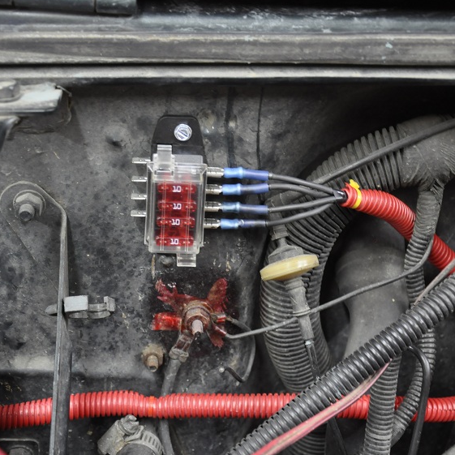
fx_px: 1100
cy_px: 227
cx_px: 227
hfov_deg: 23.4
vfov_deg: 23.4
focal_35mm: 74
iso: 800
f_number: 4.5
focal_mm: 38
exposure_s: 1/8
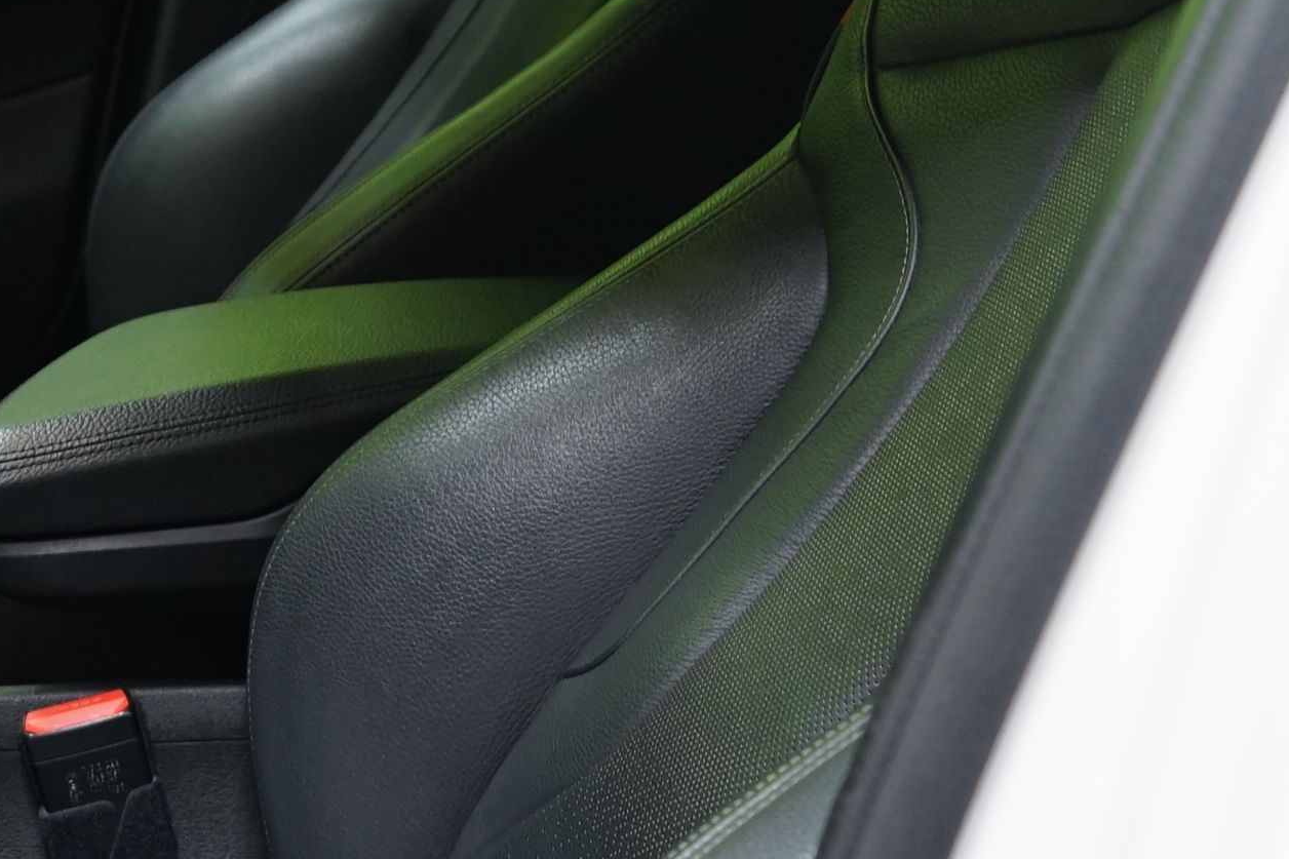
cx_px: -301
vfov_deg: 14.4
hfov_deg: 20.2
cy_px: 136
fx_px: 3365
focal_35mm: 94
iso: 1000
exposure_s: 1/20
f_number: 4.5
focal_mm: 30
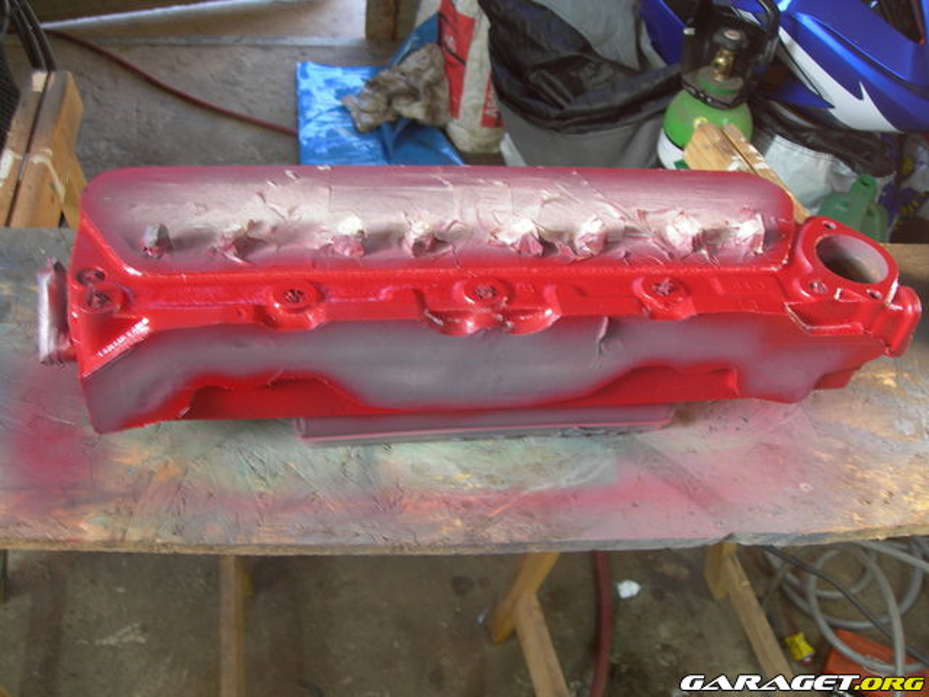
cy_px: 348
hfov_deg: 49.0
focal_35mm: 38
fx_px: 1020
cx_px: 464
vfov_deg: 37.7
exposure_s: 1/7.7
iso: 50
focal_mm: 7.8
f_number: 2.8
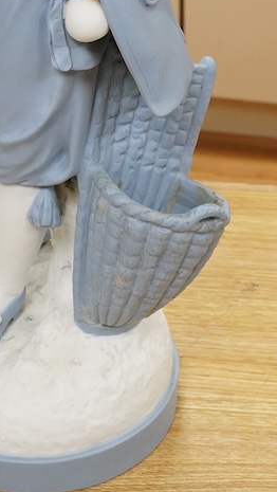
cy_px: 56
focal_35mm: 114
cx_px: 22
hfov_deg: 10.6
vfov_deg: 18.5
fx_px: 1487
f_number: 10
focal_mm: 30
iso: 2500
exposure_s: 1/160
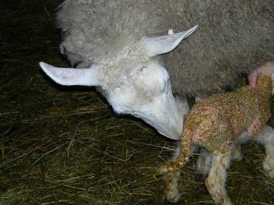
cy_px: 89
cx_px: 159
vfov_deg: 25.6
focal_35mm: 57
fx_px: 451
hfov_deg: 33.7
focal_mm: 7.5
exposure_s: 1/60.1
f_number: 2.7
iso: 64
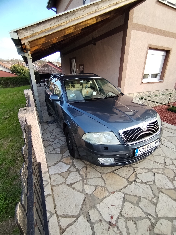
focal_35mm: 16
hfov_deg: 78.1
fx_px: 108
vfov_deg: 94.5
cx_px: 88
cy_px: 118
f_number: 2.2
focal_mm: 1.42
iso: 100
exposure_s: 1/159
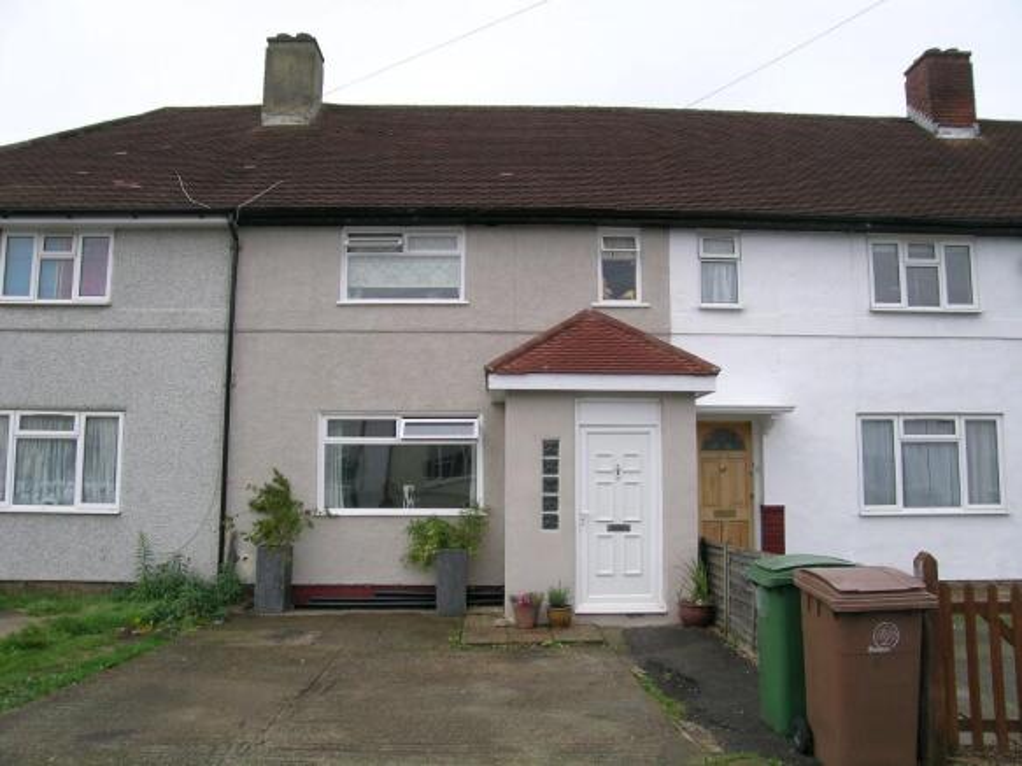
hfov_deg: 63.5
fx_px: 826
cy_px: 383
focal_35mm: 28
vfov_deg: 49.7
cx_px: 511
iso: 50
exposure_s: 1/200
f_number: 5.6
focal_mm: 5.8
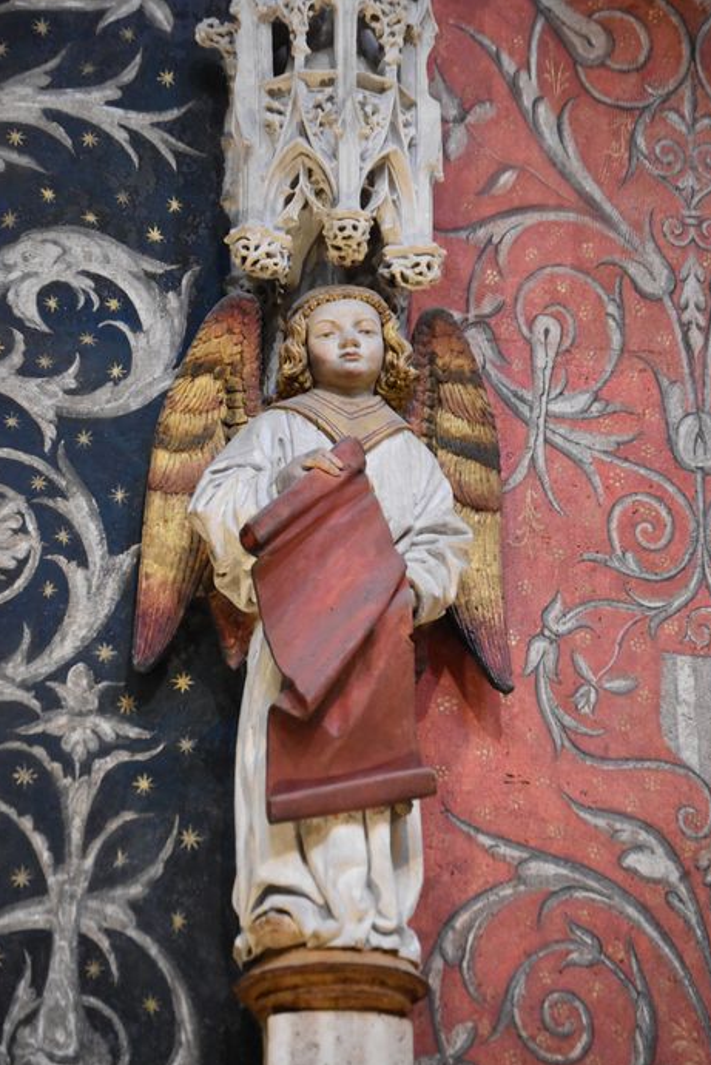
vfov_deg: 14.2
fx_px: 4274
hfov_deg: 9.5
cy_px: 539
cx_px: 354
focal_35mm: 145
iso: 6400
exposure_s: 1/125
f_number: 4.5
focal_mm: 95
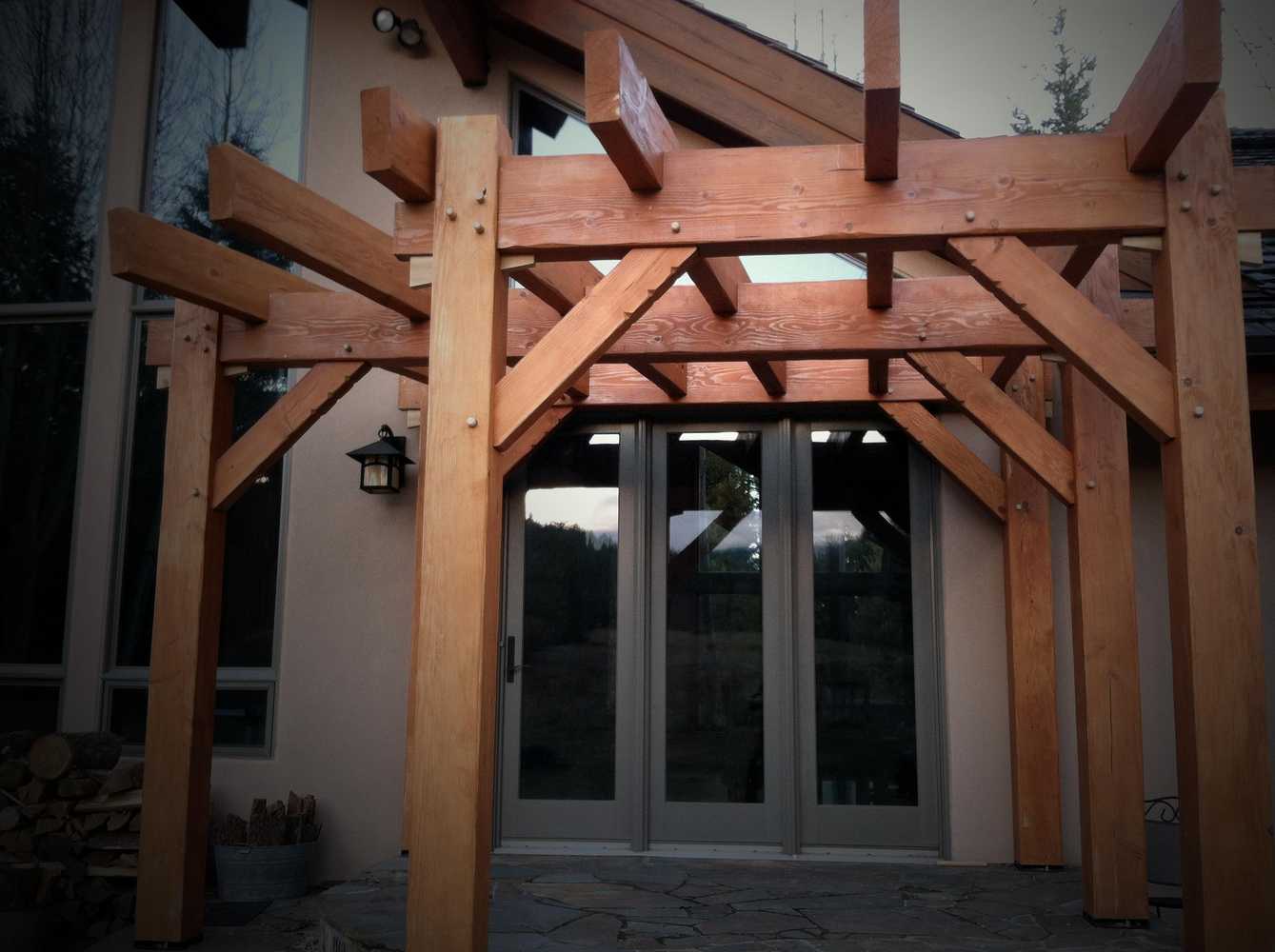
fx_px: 1287
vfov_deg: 40.6
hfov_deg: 52.7
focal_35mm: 35
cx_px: 638
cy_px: 476
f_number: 2.8
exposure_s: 1/40
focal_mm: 3.85
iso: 80
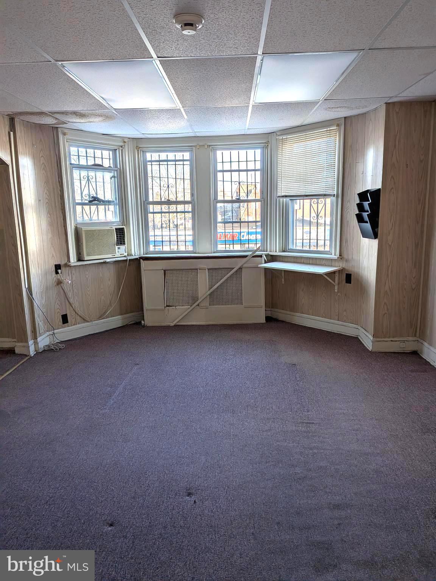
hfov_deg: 56.8
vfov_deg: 71.6
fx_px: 403
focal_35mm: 24
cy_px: 290
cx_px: 218
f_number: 1.7
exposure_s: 1/695
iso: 30
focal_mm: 4.53
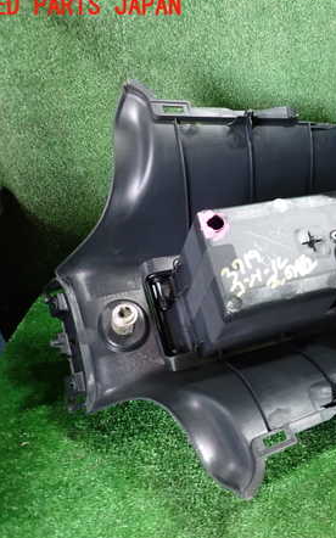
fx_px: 528
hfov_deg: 32.8
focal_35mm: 36
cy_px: 265
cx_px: 325
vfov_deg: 54.0
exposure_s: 1/30
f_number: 2
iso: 320
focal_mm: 4.5
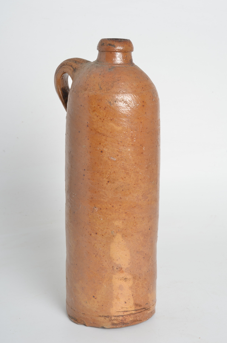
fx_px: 713
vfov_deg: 27.0
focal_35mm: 75
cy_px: 172
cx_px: 114
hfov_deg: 18.1
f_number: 14
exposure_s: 1/125
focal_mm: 50
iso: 100
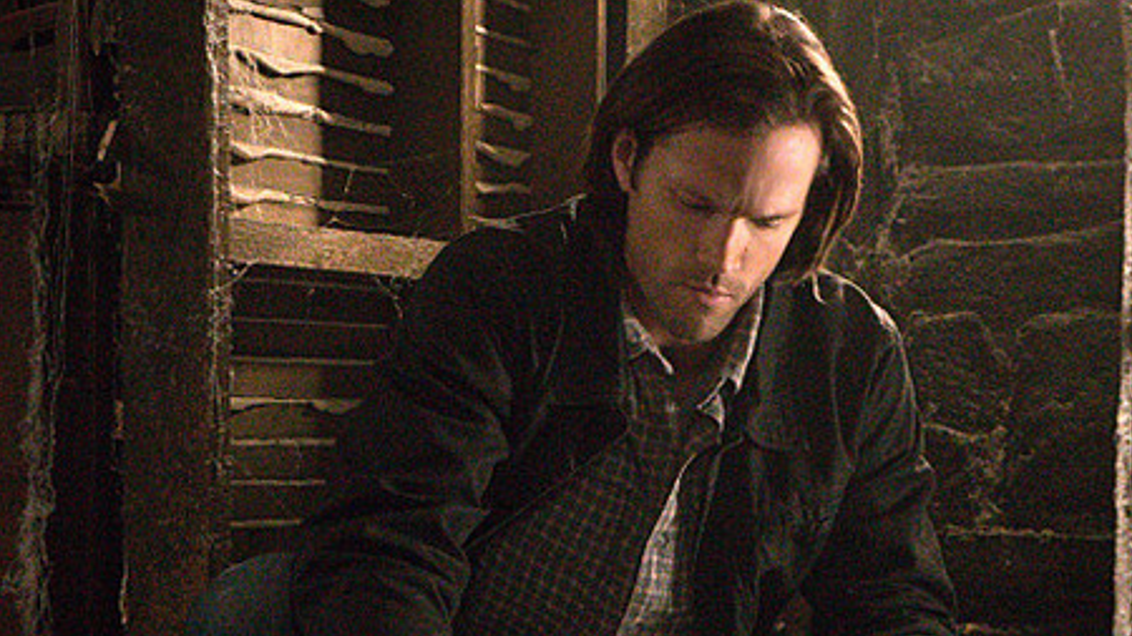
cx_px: 672
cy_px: 586
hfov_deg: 19.6
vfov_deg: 11.0
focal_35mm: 109
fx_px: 3271
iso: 10000
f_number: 8
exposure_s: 1/160
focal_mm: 60
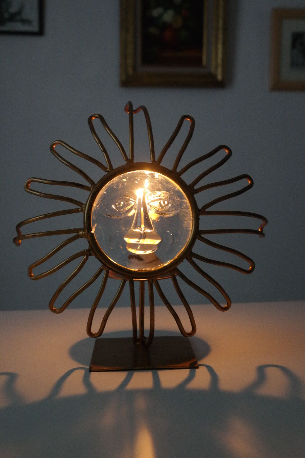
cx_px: 152
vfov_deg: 45.4
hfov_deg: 31.2
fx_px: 546
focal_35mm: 43
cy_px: 229
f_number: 5.6
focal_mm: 28
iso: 3200
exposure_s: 1/30
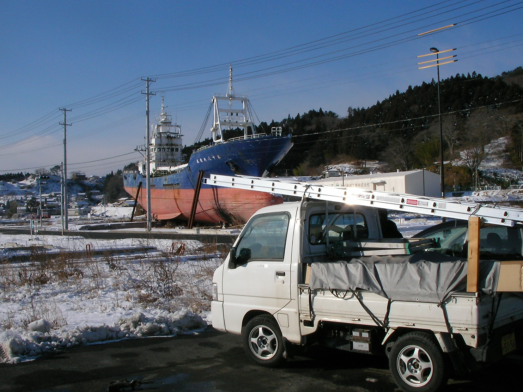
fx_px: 619
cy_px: 197
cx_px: 270
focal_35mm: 41
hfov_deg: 45.8
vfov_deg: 35.1
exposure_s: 1/770
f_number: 5.6
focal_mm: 6.3
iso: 71
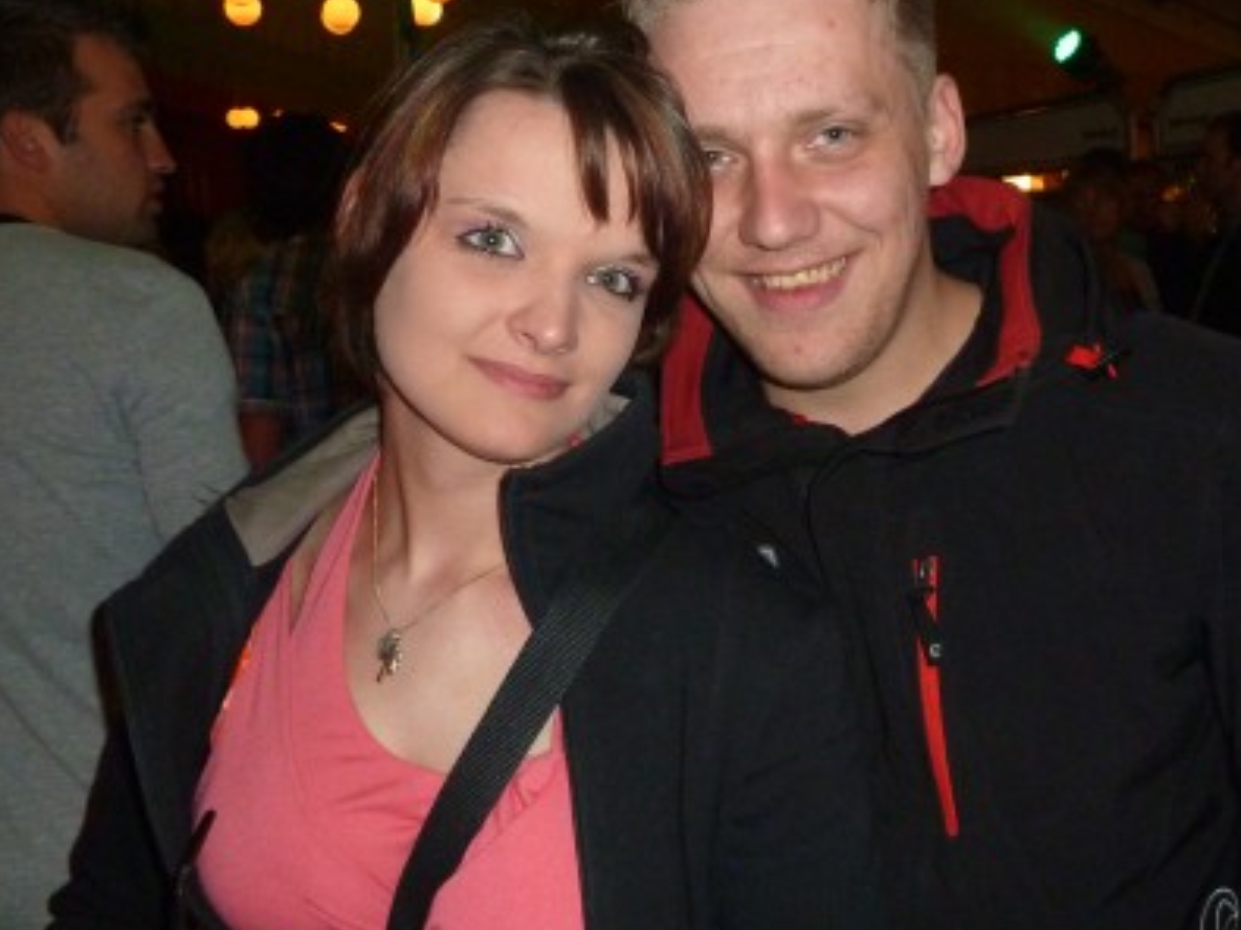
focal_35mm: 38
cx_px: 732
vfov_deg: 37.7
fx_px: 1362
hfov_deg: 48.7
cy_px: 412
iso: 400
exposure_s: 1/30
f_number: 3.3
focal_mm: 4.1
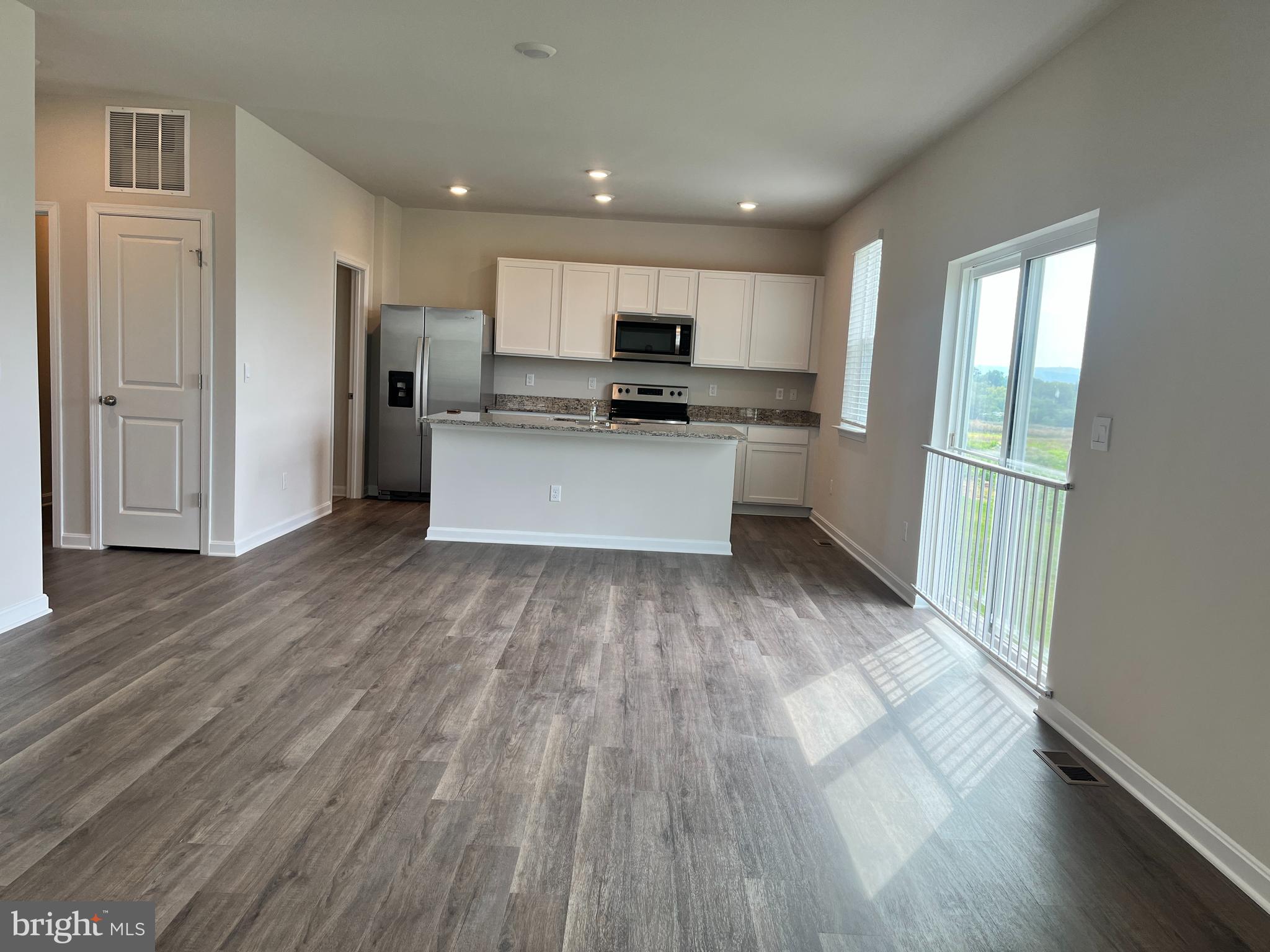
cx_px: 635
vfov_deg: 53.1
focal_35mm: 26
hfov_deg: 67.3
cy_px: 476
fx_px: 954
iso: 50
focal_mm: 5.1
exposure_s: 1/161
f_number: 1.6
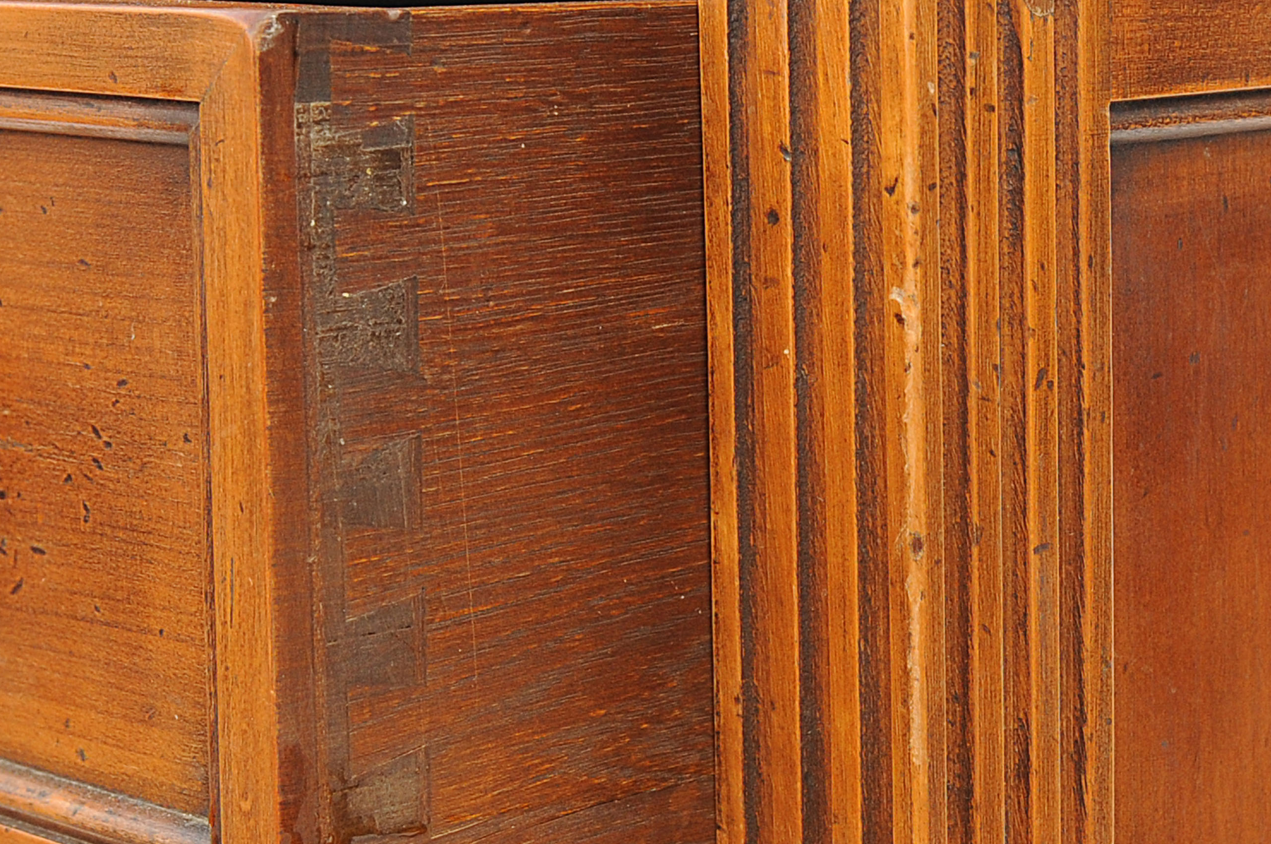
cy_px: 428
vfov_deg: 22.6
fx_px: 2116
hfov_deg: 33.4
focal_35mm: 60
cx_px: 657
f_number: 3.5
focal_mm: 24
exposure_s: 1/160
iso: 320
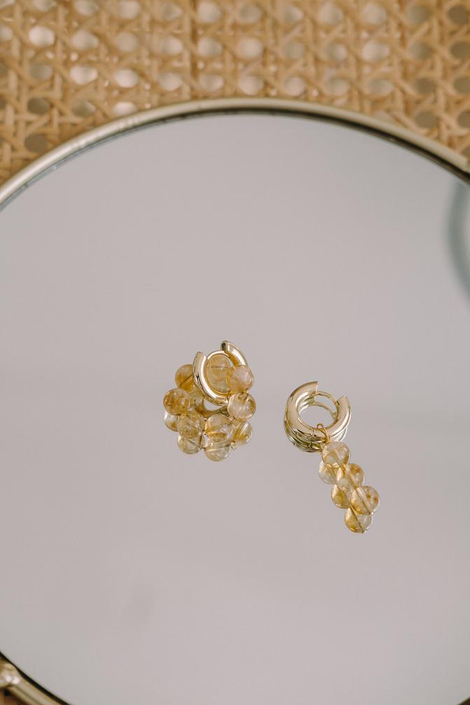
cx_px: 239
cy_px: 351
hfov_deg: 25.1
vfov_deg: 36.9
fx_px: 1057
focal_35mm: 54
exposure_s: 1/250
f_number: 4.5
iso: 160
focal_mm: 35
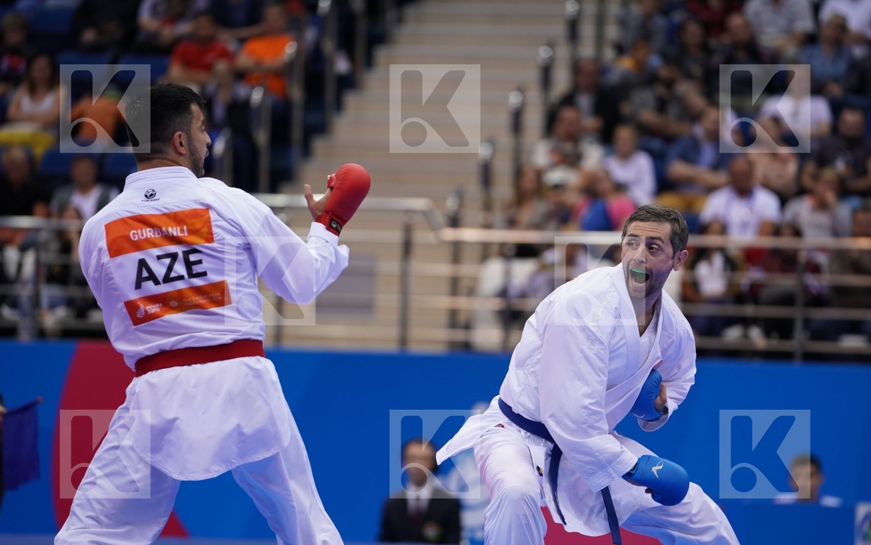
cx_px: 435
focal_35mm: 205
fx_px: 4867
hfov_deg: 10.2
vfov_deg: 6.4
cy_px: 281
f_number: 2.8
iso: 1000
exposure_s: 1/1000
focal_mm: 200
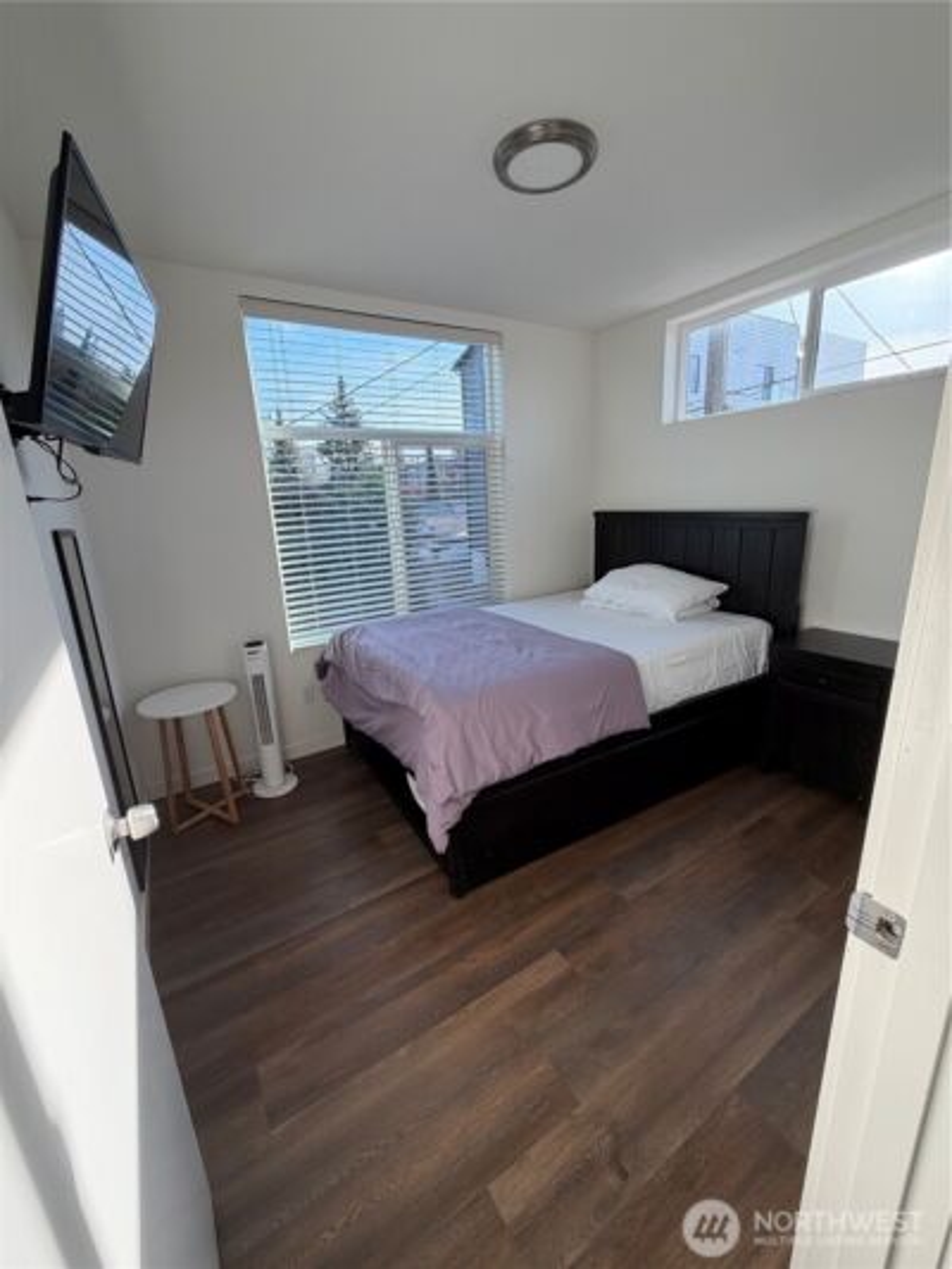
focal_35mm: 14
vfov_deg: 102.1
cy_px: 634
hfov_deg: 85.7
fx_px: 513
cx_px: 476
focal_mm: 2.22
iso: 64
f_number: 2.2
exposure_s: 1/187
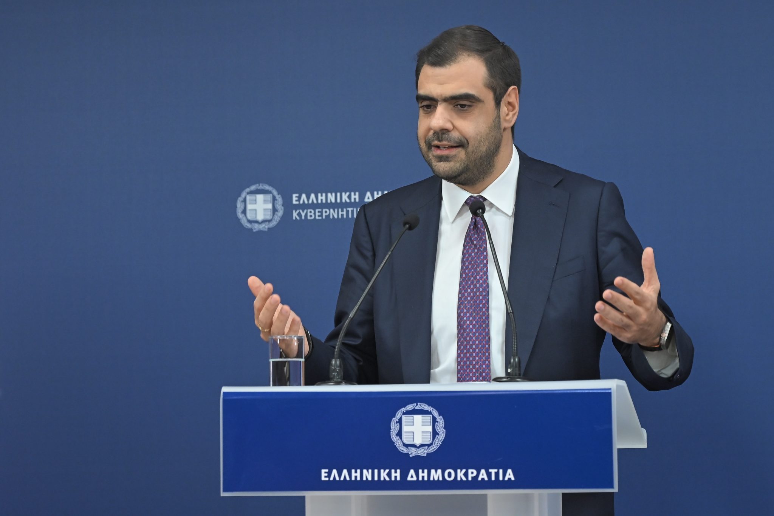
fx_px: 2795
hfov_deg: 15.8
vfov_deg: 10.5
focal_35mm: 130
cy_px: 258
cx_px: 387
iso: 1800
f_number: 4.5
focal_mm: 87
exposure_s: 1/200
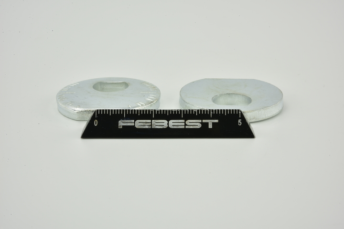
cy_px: 114
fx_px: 573
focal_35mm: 60
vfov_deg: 22.6
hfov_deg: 33.4
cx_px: 172
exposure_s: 1/3
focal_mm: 60
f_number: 36
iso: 64
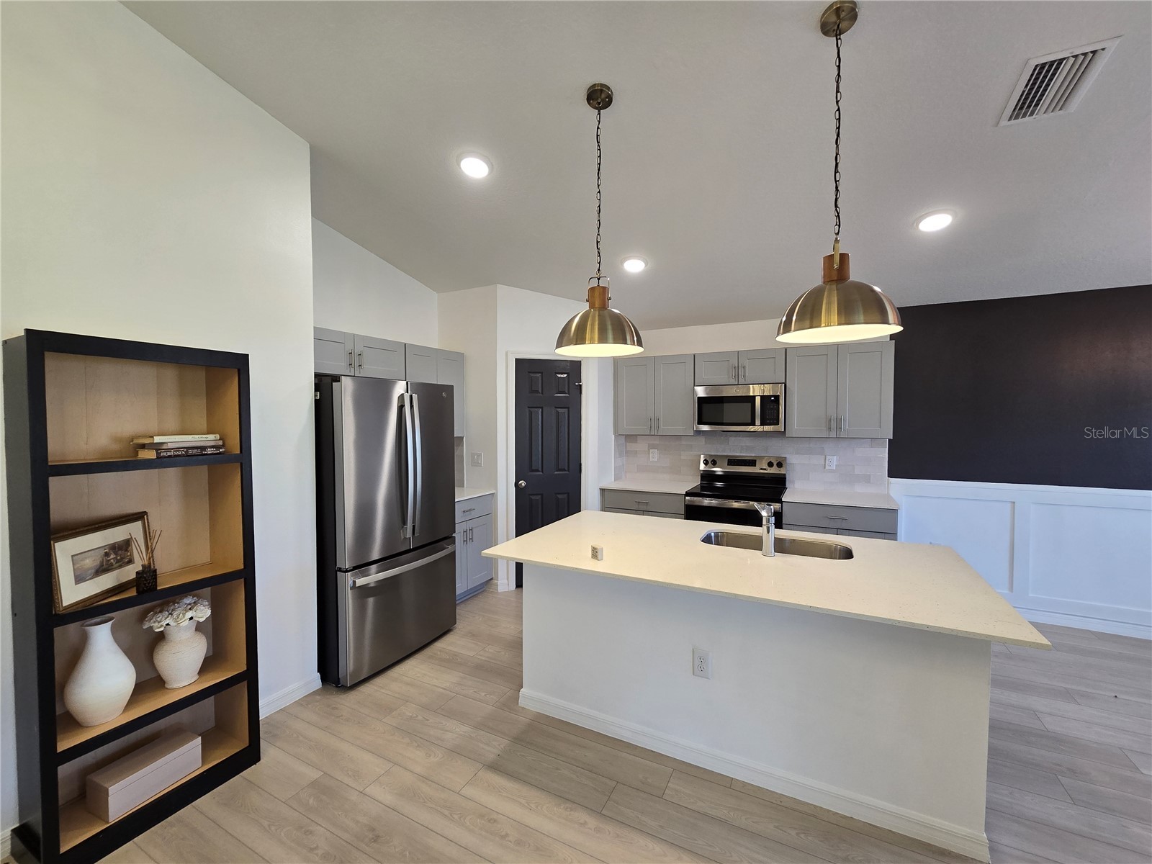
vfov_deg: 89.9
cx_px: 576
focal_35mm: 13
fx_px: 433
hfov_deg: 106.2
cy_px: 432
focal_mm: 2.2
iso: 125
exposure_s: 1/60
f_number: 2.2
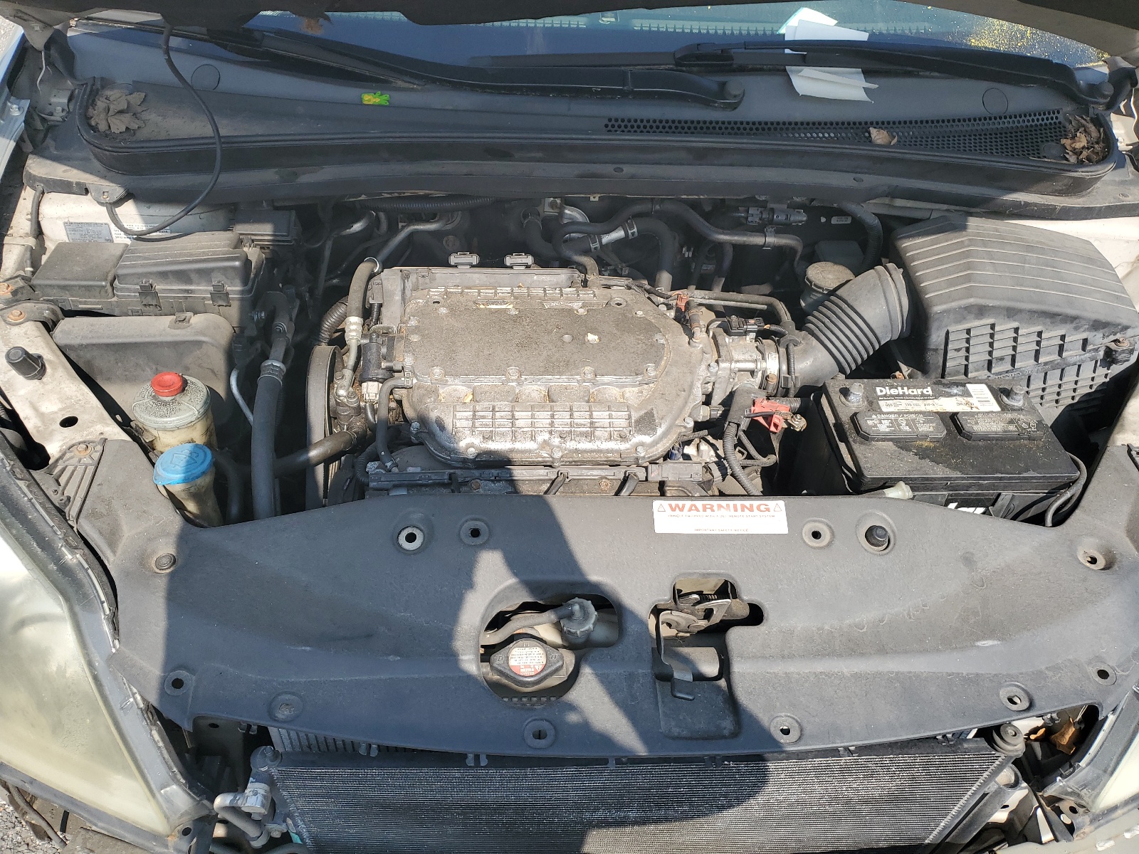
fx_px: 856
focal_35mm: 26
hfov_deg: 67.3
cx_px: 570
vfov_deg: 53.1
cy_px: 427
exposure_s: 1/1667
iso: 50
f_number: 1.5
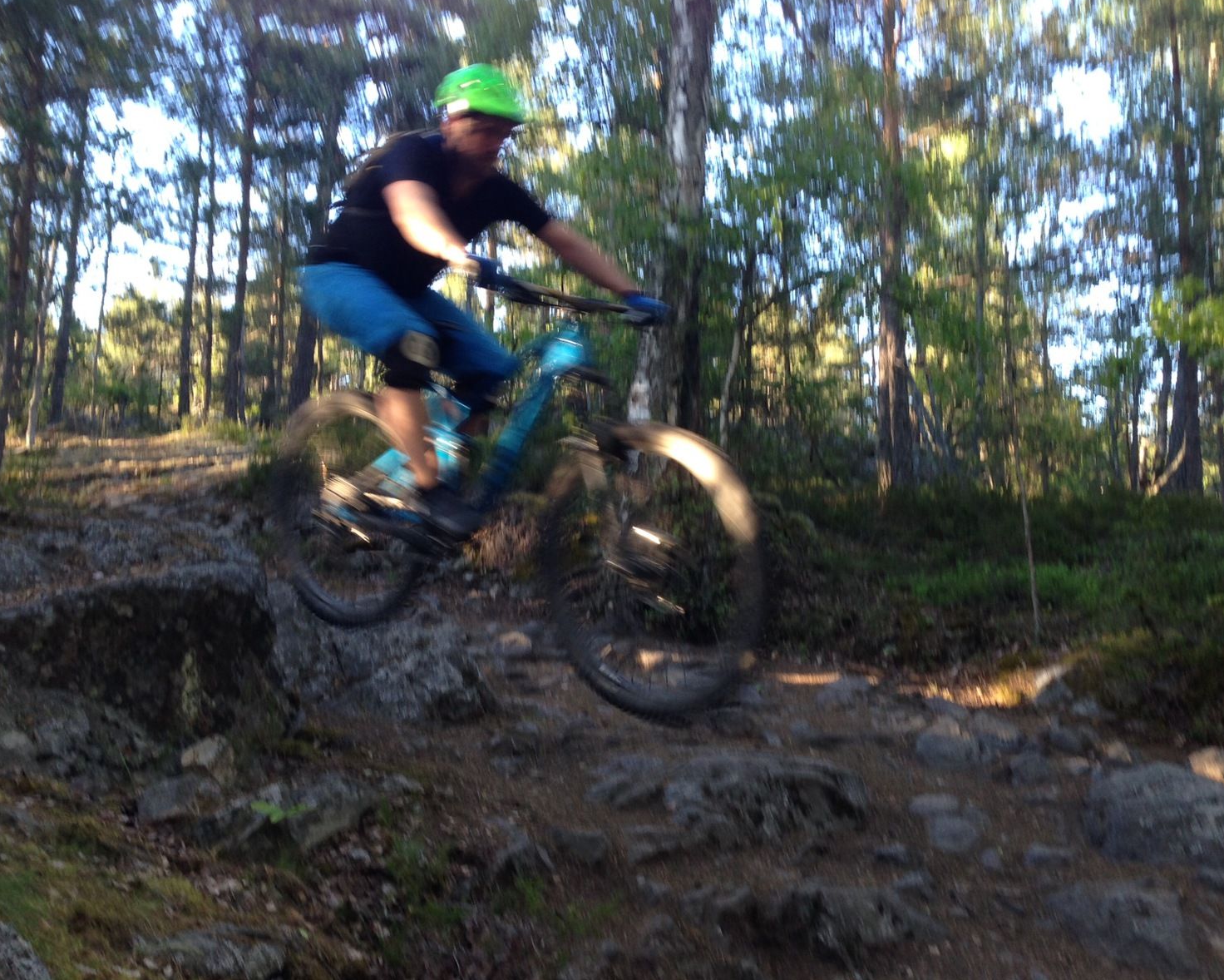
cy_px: 483
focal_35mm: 35
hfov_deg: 51.5
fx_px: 1268
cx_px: 597
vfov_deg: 42.2
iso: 64
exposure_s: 1/60
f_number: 2.4
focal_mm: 4.12
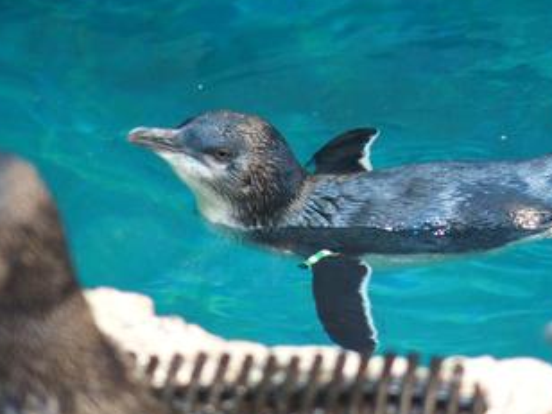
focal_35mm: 438
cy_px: 140
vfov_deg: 3.4
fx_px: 6985
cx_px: 346
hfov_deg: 4.5
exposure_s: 1/80
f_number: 2.8
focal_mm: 64.3
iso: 1000
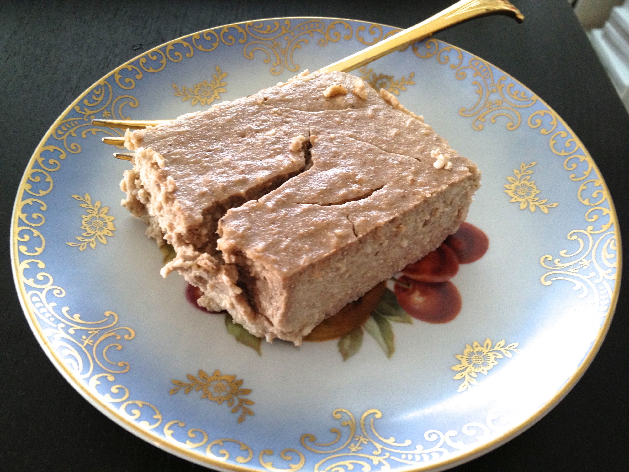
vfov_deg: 40.7
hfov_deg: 52.6
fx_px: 636
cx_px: 314
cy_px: 236
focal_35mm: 35
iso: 160
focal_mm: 4.28
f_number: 2.4
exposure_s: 1/20
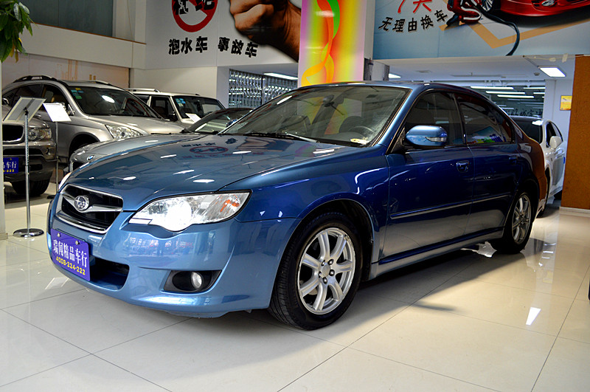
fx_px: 491
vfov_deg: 43.5
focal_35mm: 30
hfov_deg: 62.0
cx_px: 295
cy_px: 196
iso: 400
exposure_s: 1/80
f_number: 4.5
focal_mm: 20
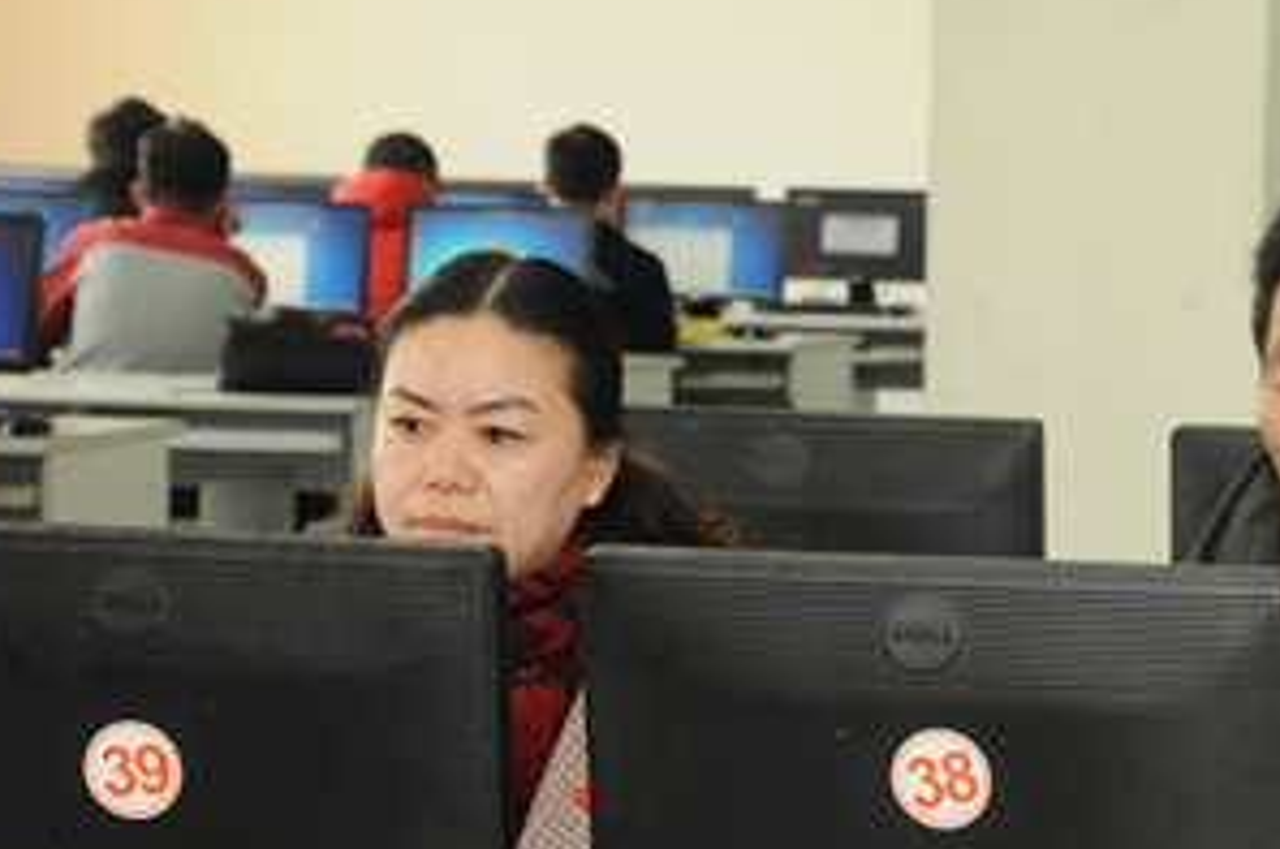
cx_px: 1125
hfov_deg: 12.7
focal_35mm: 161
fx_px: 5715
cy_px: 373
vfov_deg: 8.5
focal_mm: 58
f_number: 7.1
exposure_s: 1/60
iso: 1800
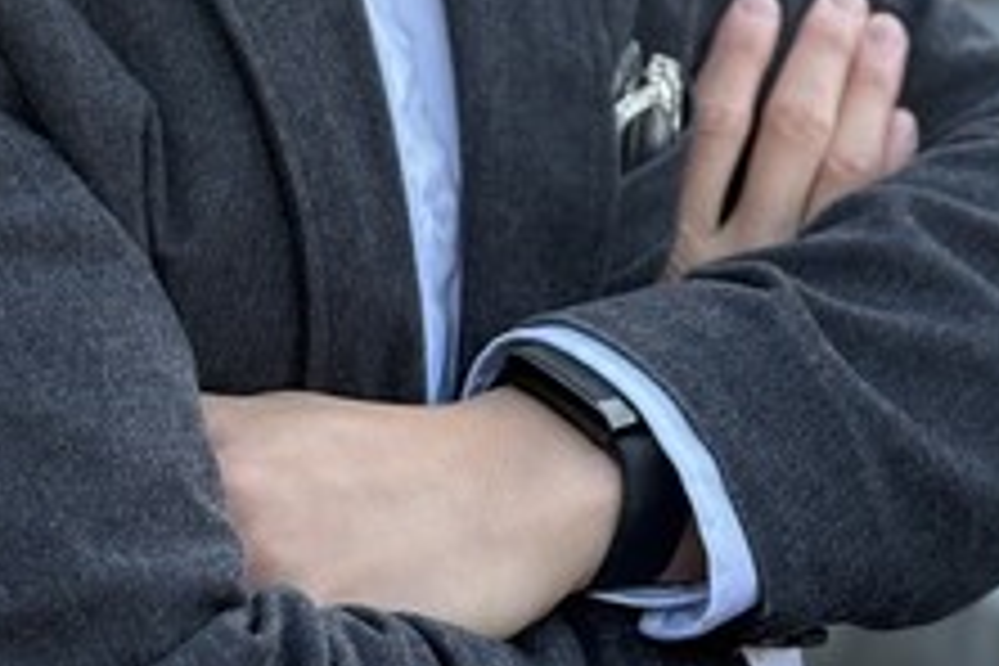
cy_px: -562
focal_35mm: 150
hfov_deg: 13.7
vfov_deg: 8.7
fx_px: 4162
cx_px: 310
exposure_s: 1/164
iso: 80
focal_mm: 6.76
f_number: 1.78
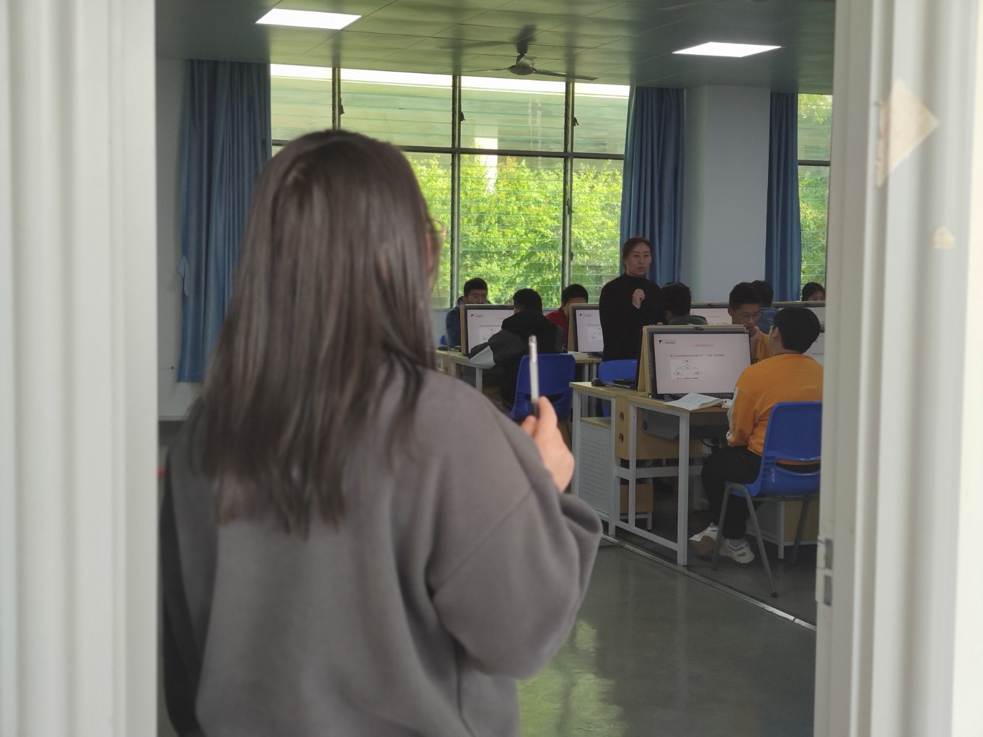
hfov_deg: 38.2
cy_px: 368
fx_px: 1420
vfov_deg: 29.1
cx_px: 492
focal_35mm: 50
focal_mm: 8.16
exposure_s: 1/276
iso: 50
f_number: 2
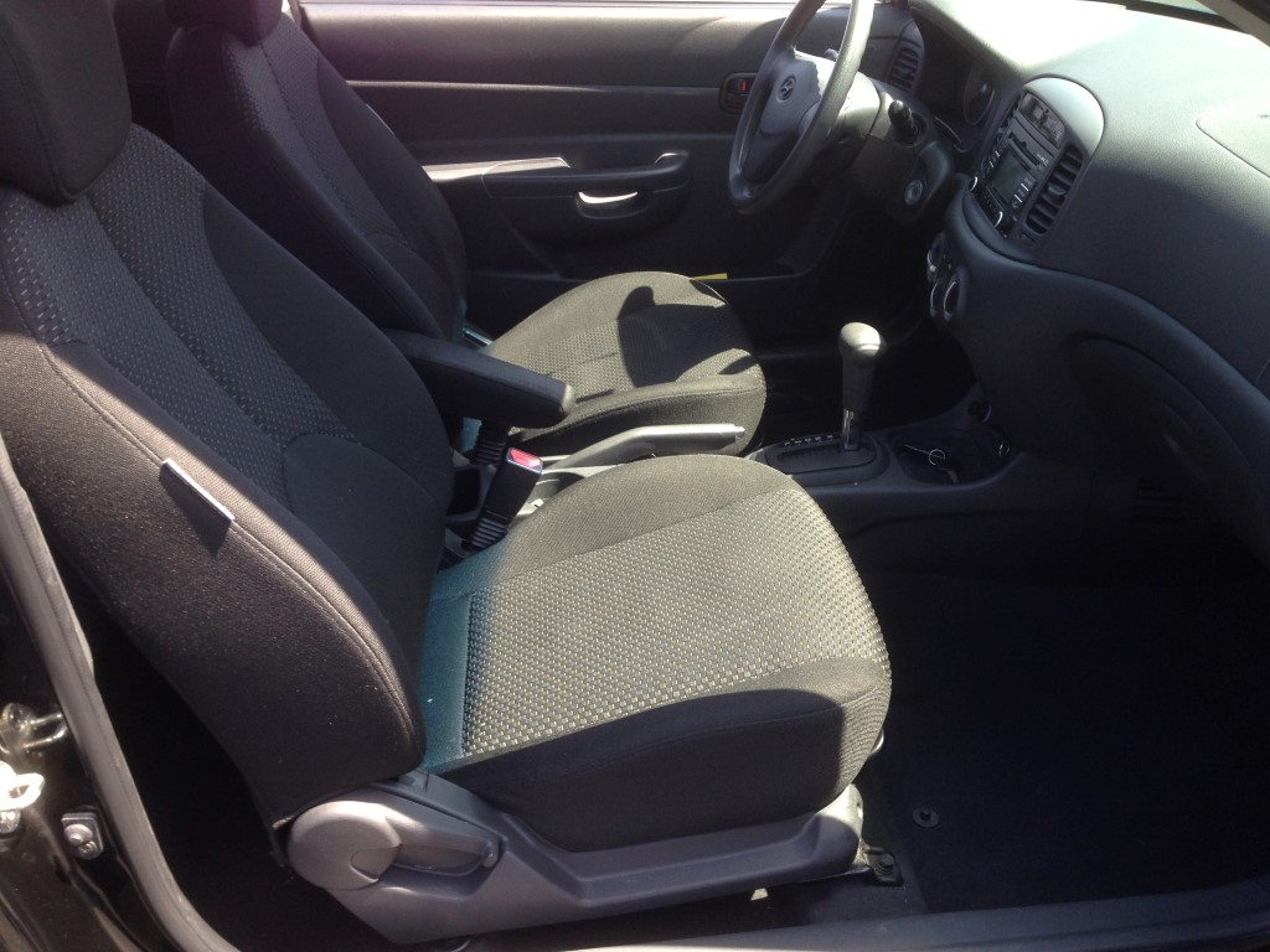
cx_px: 635
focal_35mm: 33
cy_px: 476
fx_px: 1211
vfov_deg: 42.9
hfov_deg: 55.4
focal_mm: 4.12
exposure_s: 1/120
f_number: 2.4
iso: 50
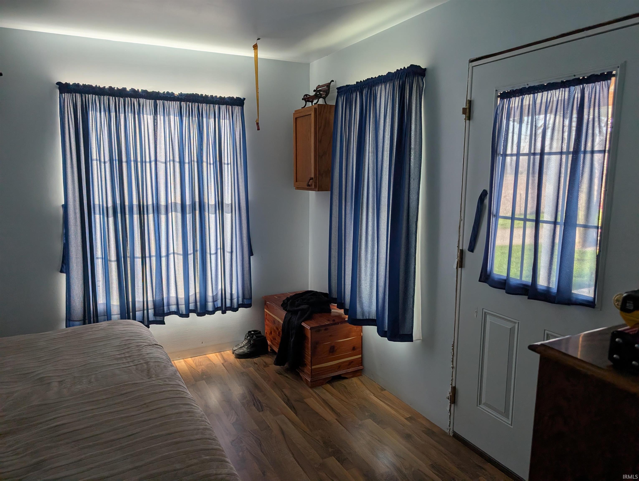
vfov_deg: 56.9
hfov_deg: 71.5
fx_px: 444
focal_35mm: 24
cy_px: 240
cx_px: 320
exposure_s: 1/234
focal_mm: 6.9
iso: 32
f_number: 1.68
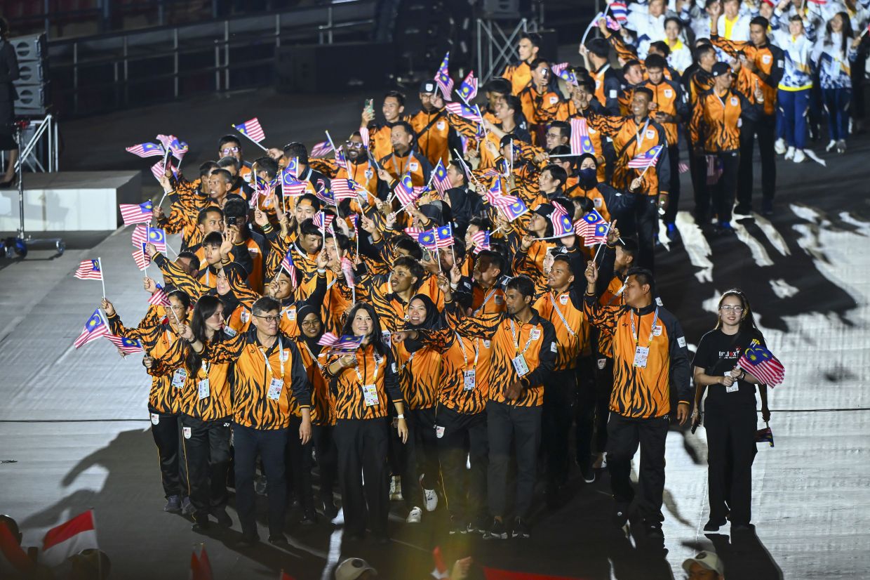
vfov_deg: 3.4
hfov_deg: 5.2
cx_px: 435
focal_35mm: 400
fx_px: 9664
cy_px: 290
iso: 3200
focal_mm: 400
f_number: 6
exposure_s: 1/250
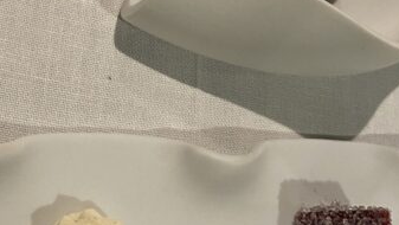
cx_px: 157
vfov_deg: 13.7
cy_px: -97
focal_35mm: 84
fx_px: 889
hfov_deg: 25.2
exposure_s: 1/50
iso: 125
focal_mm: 4.25
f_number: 1.8
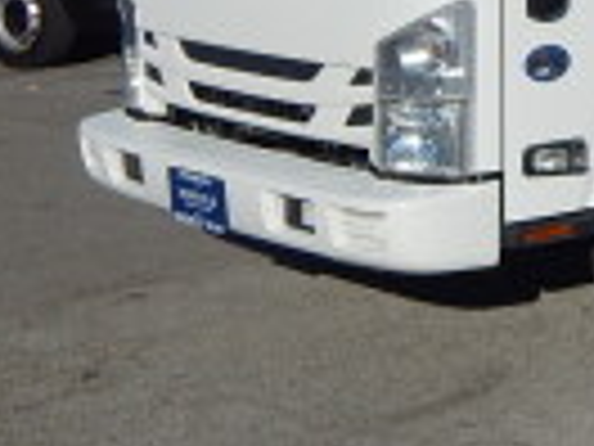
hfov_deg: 18.3
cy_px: -119
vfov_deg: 14.2
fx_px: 1716
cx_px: 774
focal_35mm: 100
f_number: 6.7
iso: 125
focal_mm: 6.1
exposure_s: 1/1250
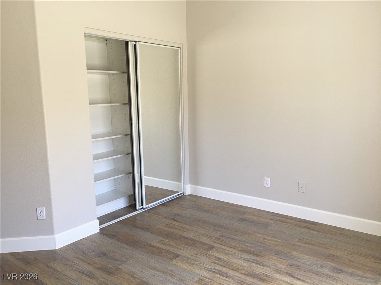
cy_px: 142
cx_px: 190
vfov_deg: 48.2
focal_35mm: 29
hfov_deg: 61.7
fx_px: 319
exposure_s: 1/30
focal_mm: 4.15
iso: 40
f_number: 2.2
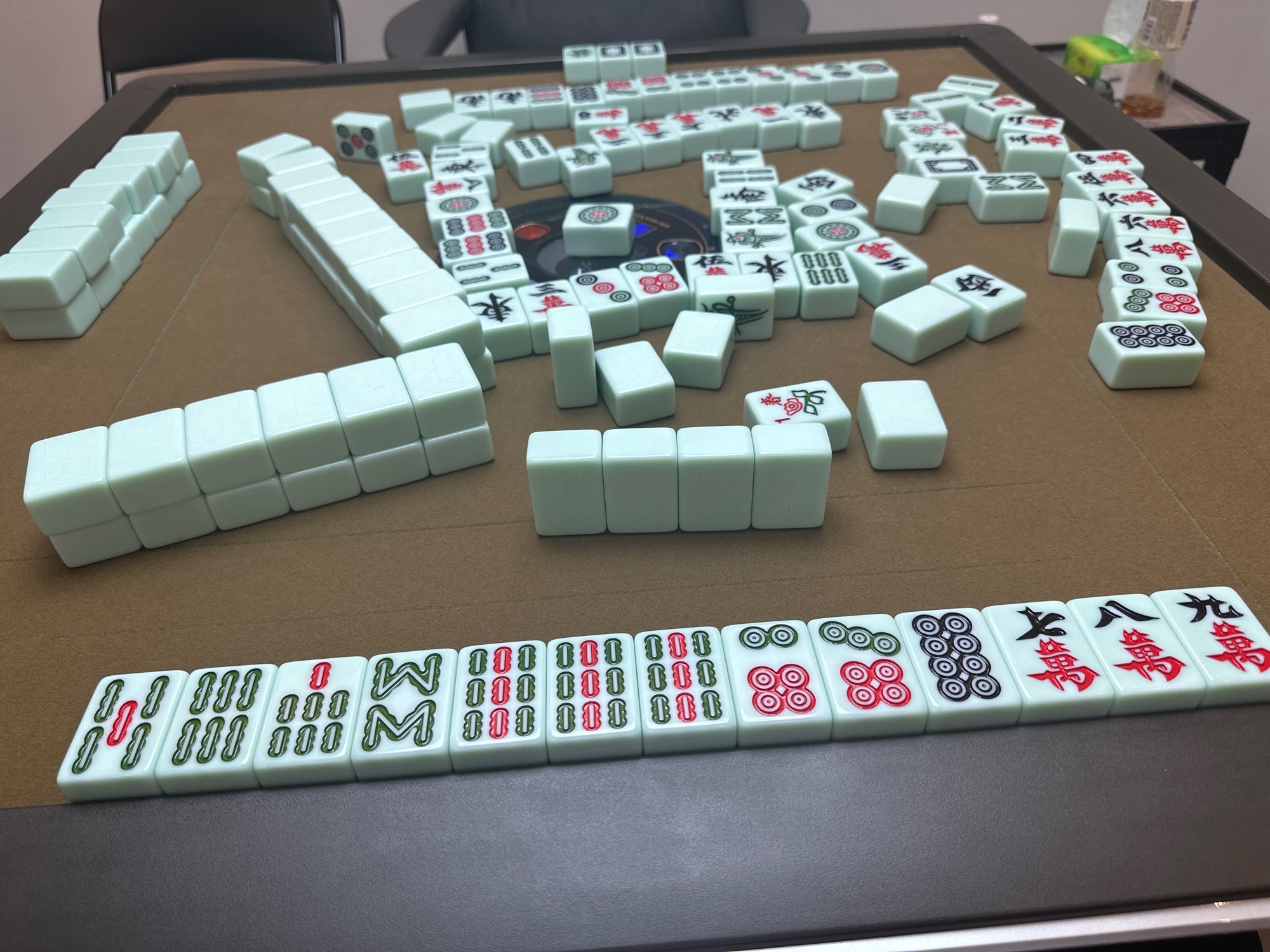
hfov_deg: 71.6
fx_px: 881
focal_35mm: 24
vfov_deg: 56.8
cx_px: 635
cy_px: 476
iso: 64
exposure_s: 1/100
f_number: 1.78
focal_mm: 6.86
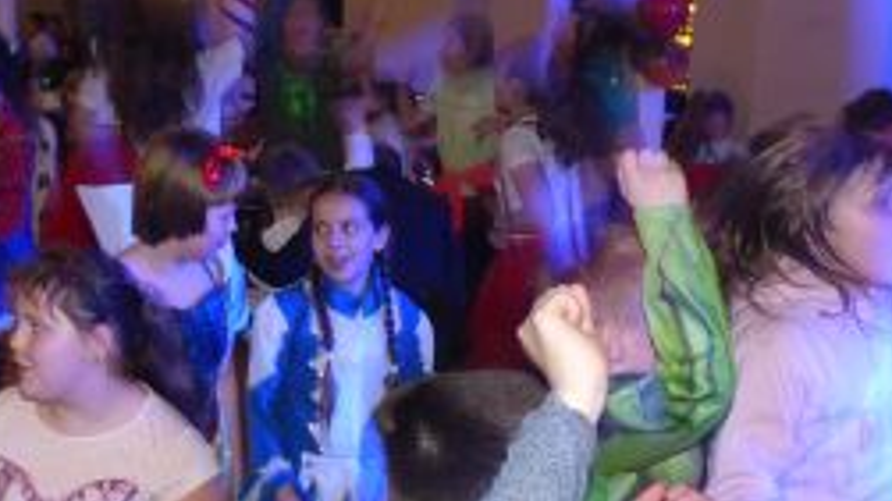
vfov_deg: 23.0
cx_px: 210
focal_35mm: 52
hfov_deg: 38.7
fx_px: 1230
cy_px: 270
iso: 400
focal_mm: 5.5
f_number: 2.8
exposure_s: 1/8
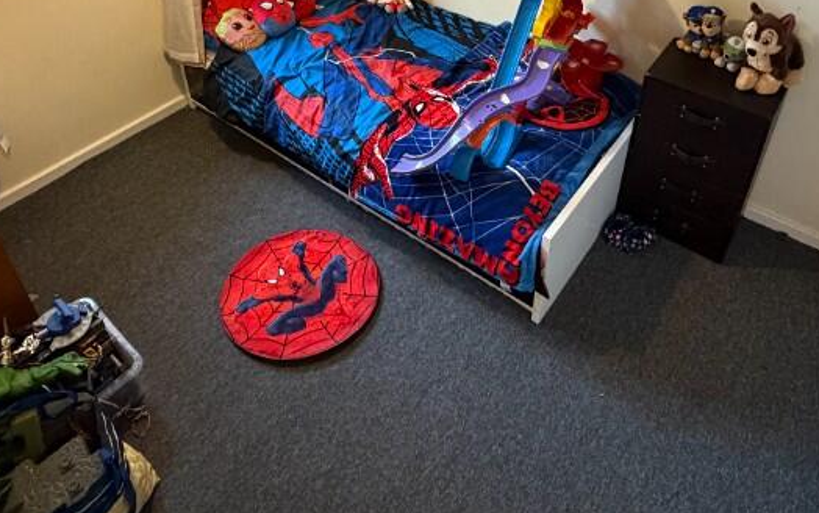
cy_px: 30
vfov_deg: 39.3
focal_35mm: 29
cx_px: 428
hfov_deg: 64.6
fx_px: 648
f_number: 2.2
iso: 640
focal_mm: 2.22
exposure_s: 1/50
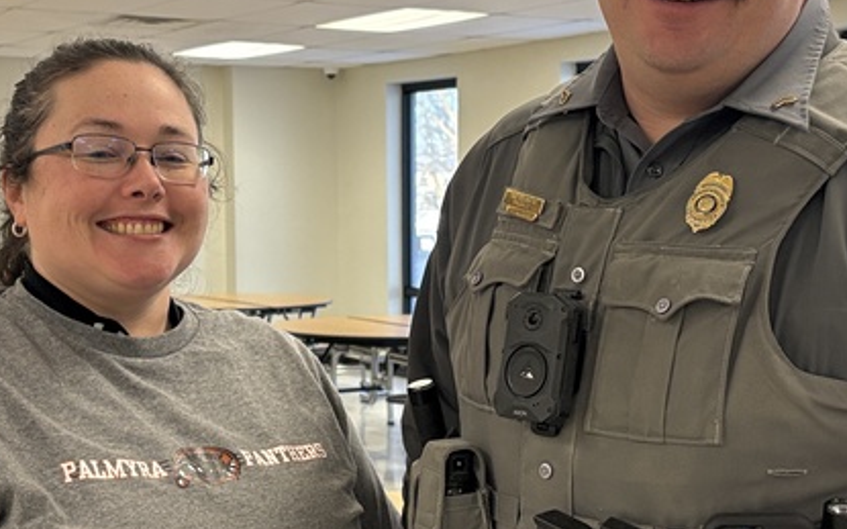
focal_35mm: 68
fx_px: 1569
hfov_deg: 30.2
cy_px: 329
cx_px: 463
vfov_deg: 19.1
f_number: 1.6
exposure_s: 1/120
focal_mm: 5.96
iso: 200
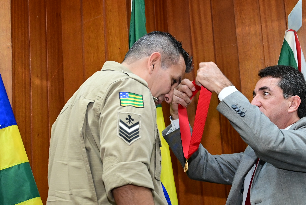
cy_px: 124
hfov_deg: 23.5
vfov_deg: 15.9
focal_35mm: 86
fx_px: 732
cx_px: 196
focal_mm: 43
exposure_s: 1/125
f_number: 4.5
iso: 4000
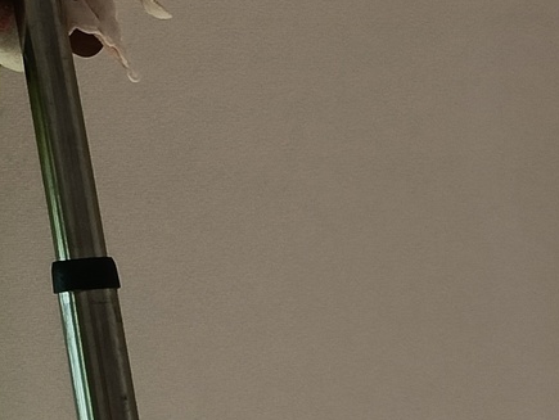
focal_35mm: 123
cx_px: -537
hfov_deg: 13.8
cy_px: -363
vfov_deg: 11.2
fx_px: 1988
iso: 64
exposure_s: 1/33.3
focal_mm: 3.98
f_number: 1.8
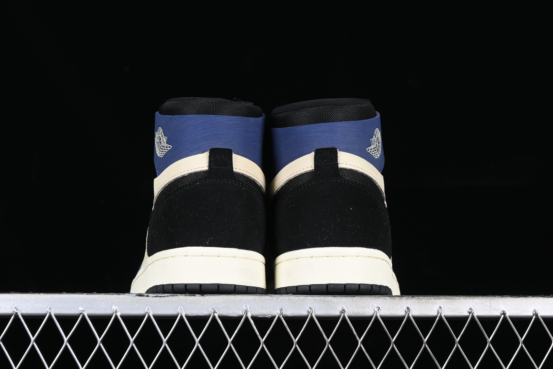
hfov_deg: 27.0
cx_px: 276
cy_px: 184
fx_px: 1152
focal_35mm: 75
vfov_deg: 18.2
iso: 160
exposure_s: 1/60
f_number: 6.3
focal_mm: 50
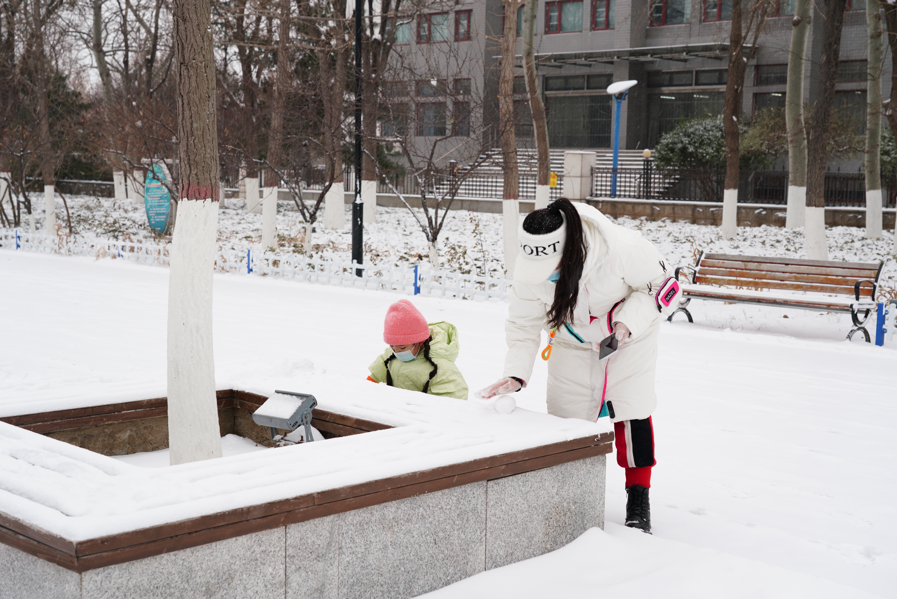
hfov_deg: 41.1
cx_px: 448
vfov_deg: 28.1
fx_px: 1196
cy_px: 300
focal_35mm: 48
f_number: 6.3
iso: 500
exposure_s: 1/160
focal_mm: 48
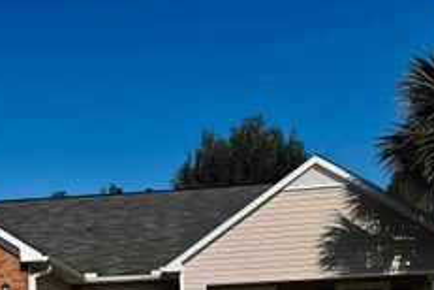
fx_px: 651
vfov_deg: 23.5
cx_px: 113
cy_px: 321
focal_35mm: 54
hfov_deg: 36.1
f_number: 1.78
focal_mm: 6.76
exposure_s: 1/10417
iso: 80
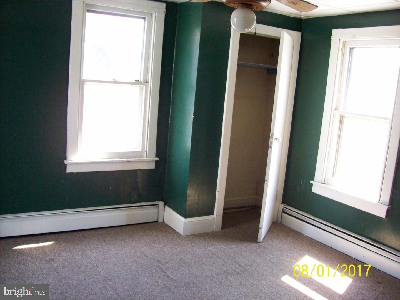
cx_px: 200
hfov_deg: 51.4
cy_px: 150
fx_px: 416
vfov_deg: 39.7
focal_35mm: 36
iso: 200
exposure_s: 1/64
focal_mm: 6
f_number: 2.7
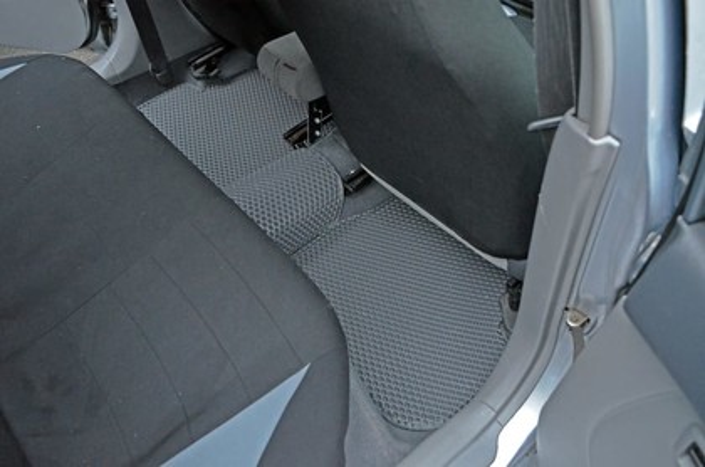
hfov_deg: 59.6
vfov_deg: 41.5
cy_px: 234
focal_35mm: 32
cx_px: 352
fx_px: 615
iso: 3200
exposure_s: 1/15
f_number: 3.8
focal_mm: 21
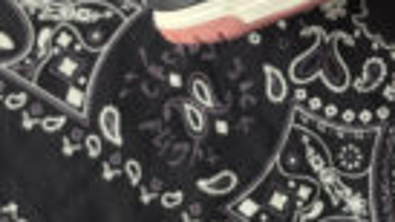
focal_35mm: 165
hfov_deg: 12.9
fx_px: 1728
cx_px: 409
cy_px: -349
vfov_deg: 6.9
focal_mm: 5.96
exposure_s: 1/544
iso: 32
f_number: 1.6
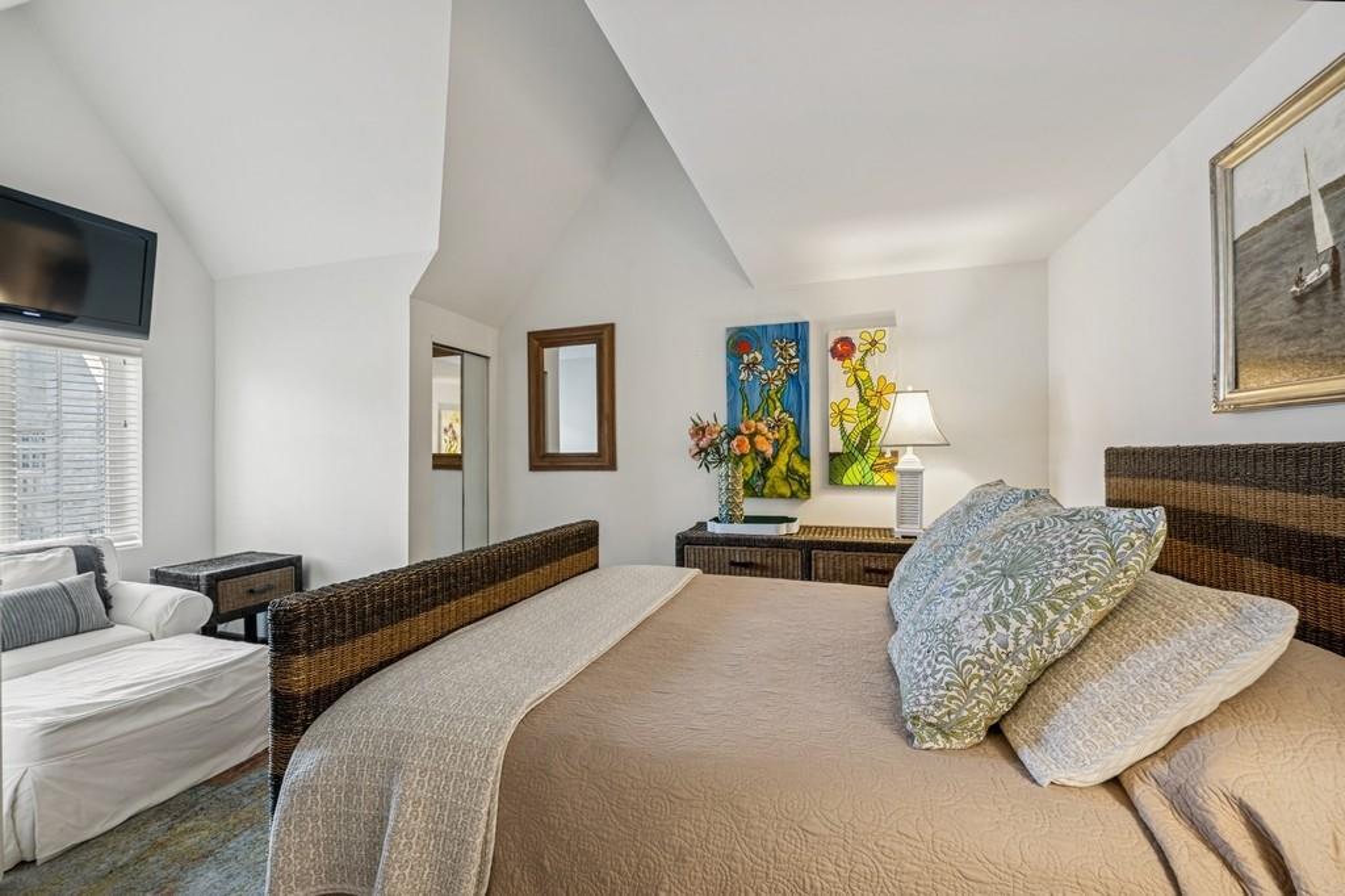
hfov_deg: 104.3
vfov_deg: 81.2
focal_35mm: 14
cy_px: 448
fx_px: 523
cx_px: 672
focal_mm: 14
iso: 400
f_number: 8
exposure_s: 1/30
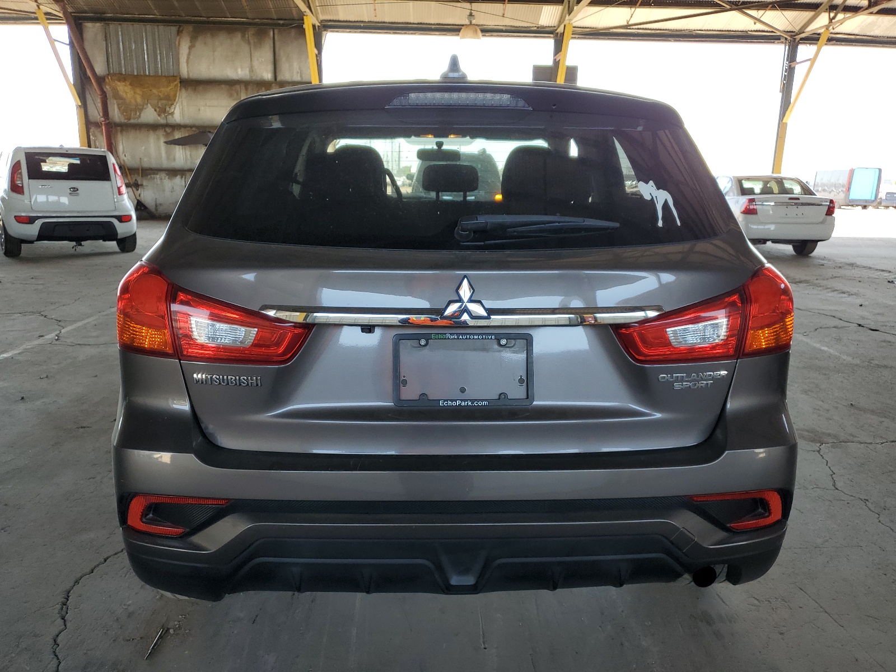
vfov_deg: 53.1
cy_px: 336
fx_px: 673
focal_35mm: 26
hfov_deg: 67.3
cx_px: 448
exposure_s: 1/161
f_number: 1.5
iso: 50
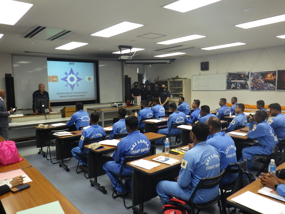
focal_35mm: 28
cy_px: 107
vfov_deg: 49.7
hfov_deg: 63.4
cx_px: 142
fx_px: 231
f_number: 3.5
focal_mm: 5
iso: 320
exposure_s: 1/45
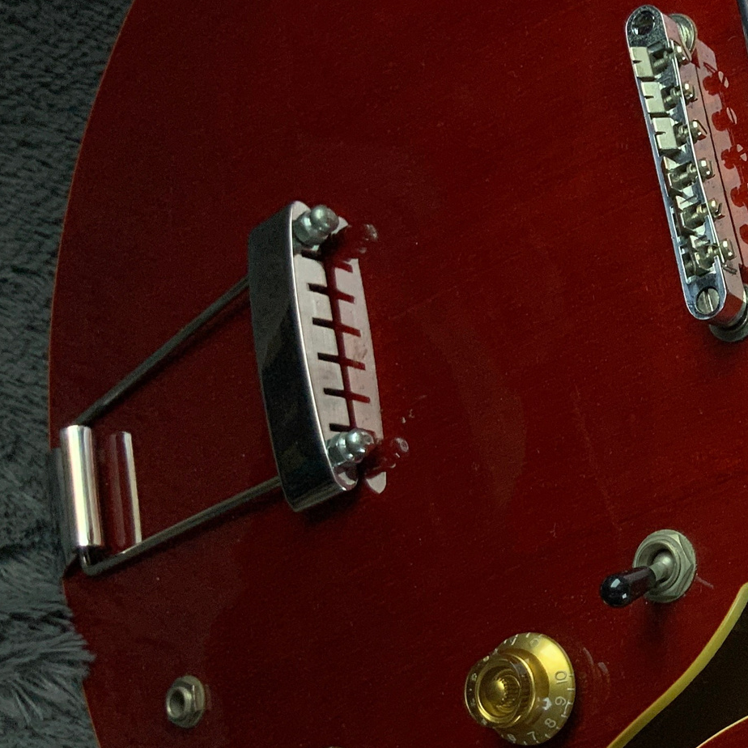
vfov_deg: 24.3
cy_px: 428
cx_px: 1031
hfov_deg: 21.4
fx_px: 1736
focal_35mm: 71
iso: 25
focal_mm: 3
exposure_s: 1/120
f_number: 1.8
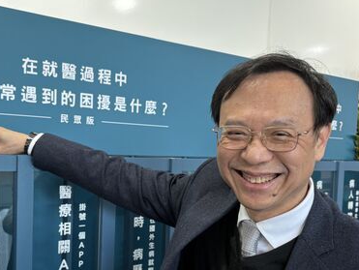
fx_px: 436
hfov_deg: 44.6
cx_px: 155
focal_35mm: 42
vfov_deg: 34.1
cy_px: 179
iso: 100
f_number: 1.6
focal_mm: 5.96
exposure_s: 1/60
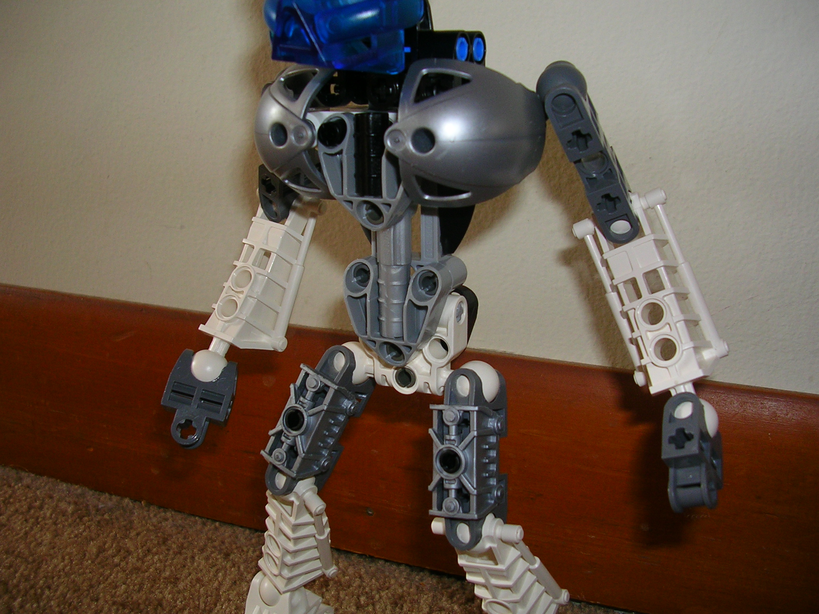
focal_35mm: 38
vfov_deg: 37.7
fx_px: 899
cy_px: 307
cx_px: 410
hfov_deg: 49.0
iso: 50
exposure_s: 1/60.1
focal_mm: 5.8
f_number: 2.8
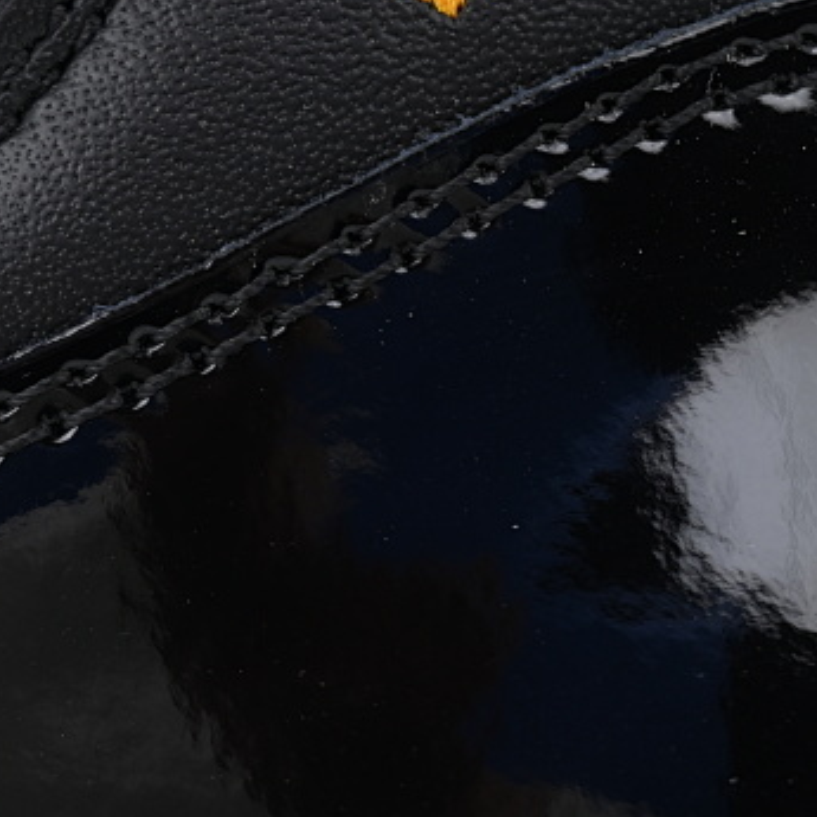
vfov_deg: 7.1
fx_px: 6542
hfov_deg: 7.1
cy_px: 571
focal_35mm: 245
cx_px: -121
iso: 400
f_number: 9
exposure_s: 1/100
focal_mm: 92
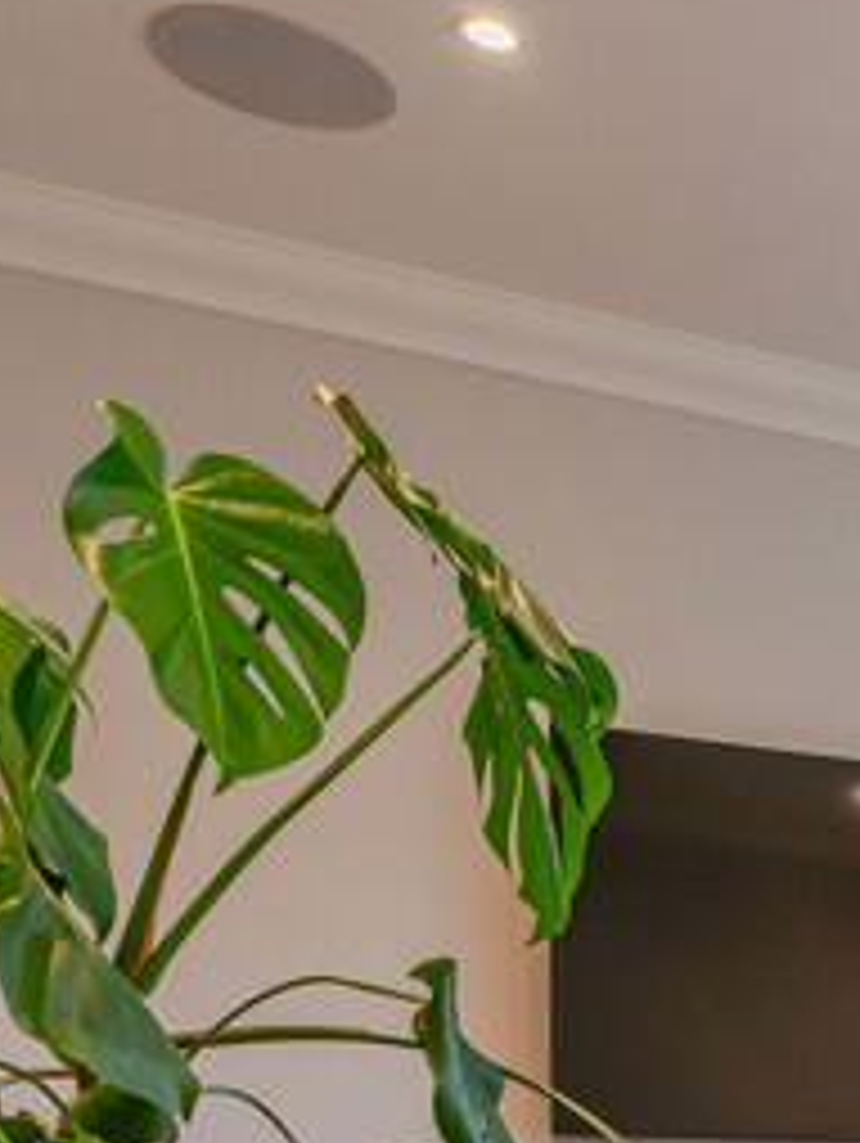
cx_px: 1585
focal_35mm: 62
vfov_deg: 28.4
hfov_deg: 18.2
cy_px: 1253
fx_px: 2050
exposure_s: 1/8
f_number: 8
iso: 250
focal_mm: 16
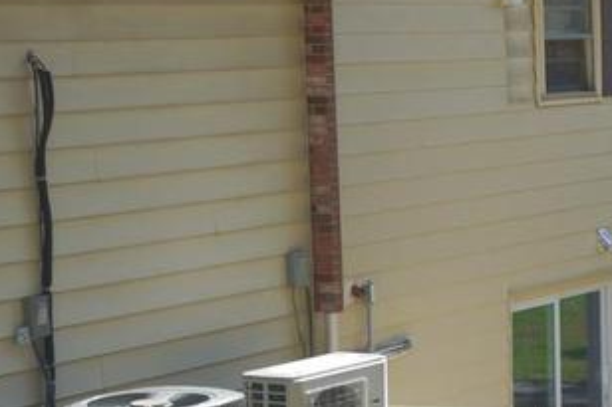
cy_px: 199
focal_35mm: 131
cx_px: 1168
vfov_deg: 10.5
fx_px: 2226
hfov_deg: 13.7
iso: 100
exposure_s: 1/640
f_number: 4.5
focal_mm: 28
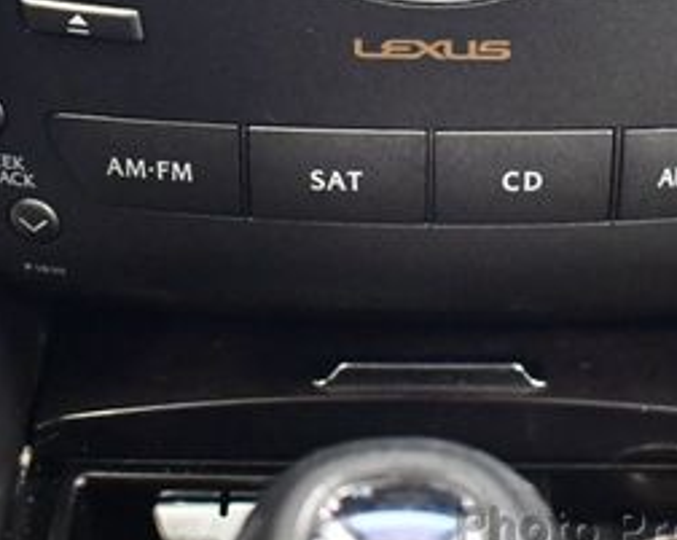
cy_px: 5
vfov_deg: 17.4
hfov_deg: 22.2
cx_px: 424
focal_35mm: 86
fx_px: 1721
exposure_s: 1/60
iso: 7200
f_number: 3.5
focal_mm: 18
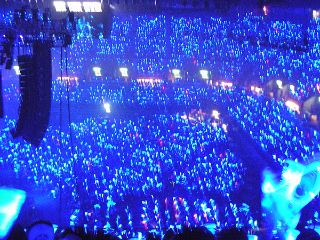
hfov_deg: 49.0
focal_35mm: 38
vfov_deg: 37.7
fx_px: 351
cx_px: 160
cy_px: 120
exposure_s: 1
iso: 800
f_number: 3.5
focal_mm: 6.3
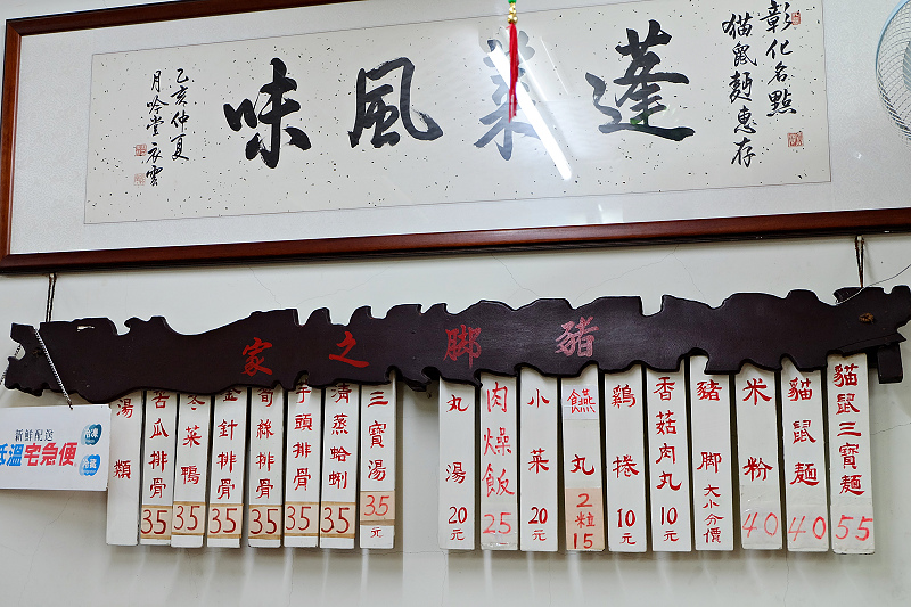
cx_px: 456
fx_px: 1063
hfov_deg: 46.4
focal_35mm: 42
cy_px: 304
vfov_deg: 31.9
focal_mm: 28.2
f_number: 4.5
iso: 800
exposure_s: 1/28
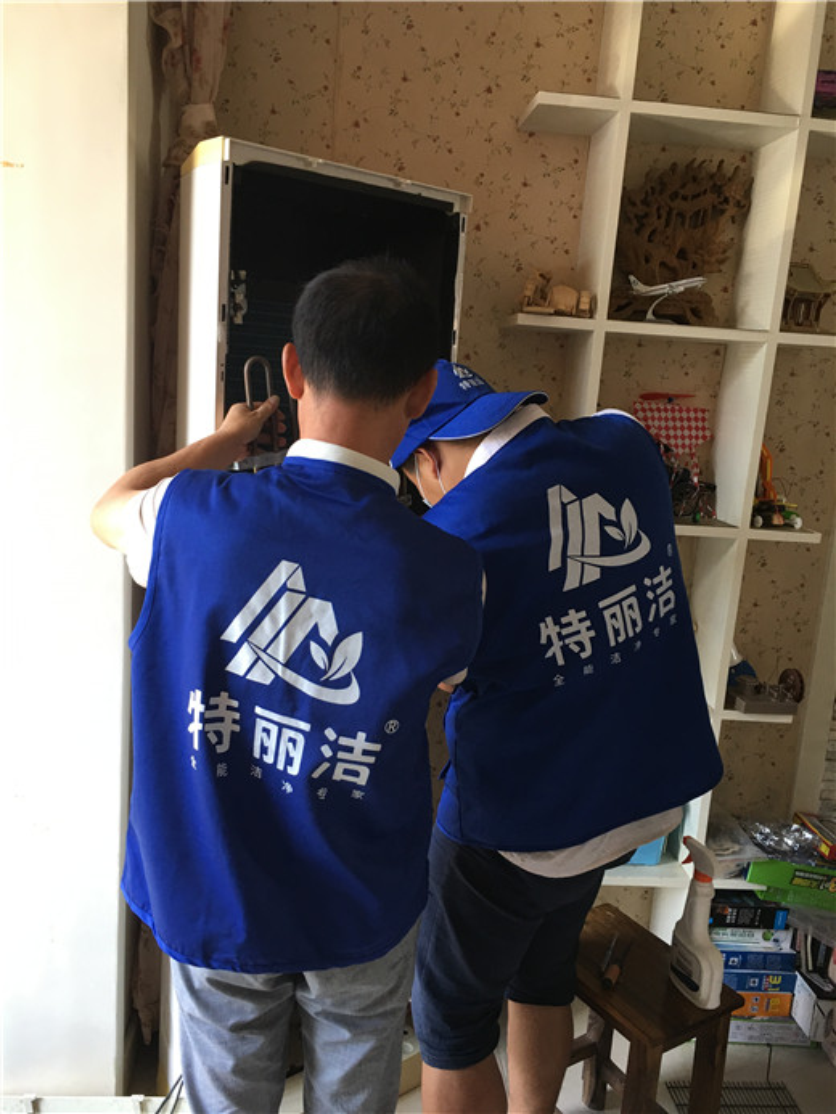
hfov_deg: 48.2
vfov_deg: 61.7
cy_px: 557
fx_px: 934
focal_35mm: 29
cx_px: 418
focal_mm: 4.15
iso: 40
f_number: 2.2
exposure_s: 1/33
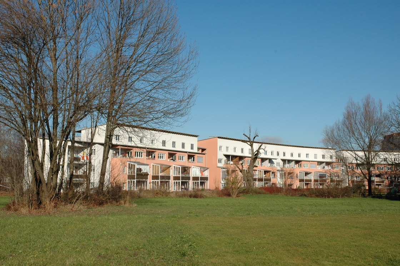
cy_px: 133
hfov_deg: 42.4
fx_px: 516
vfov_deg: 28.9
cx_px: 200
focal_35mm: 46
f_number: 10
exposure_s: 1/400
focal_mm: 31
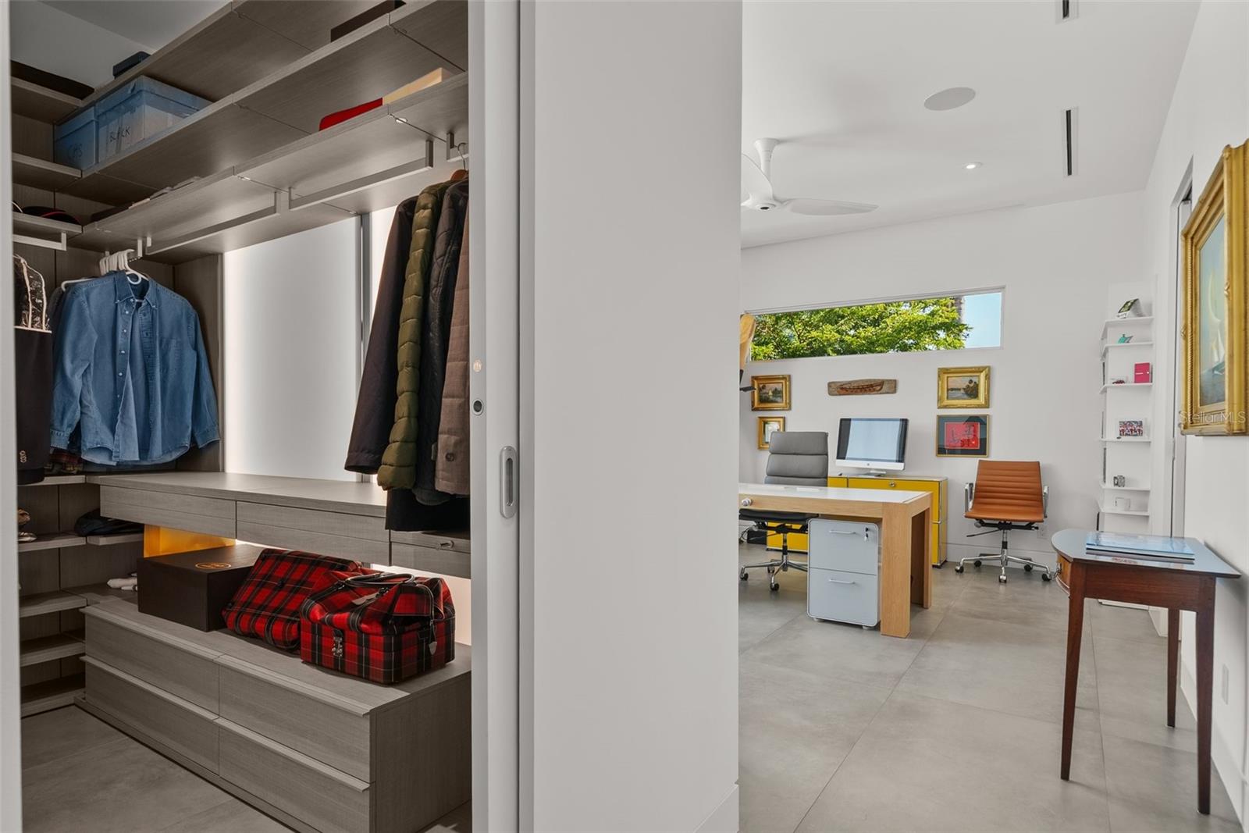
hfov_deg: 90.0
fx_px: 625
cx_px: 624
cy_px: 416
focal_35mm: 18
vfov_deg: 67.4
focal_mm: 18
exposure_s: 1/5
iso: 320
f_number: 9
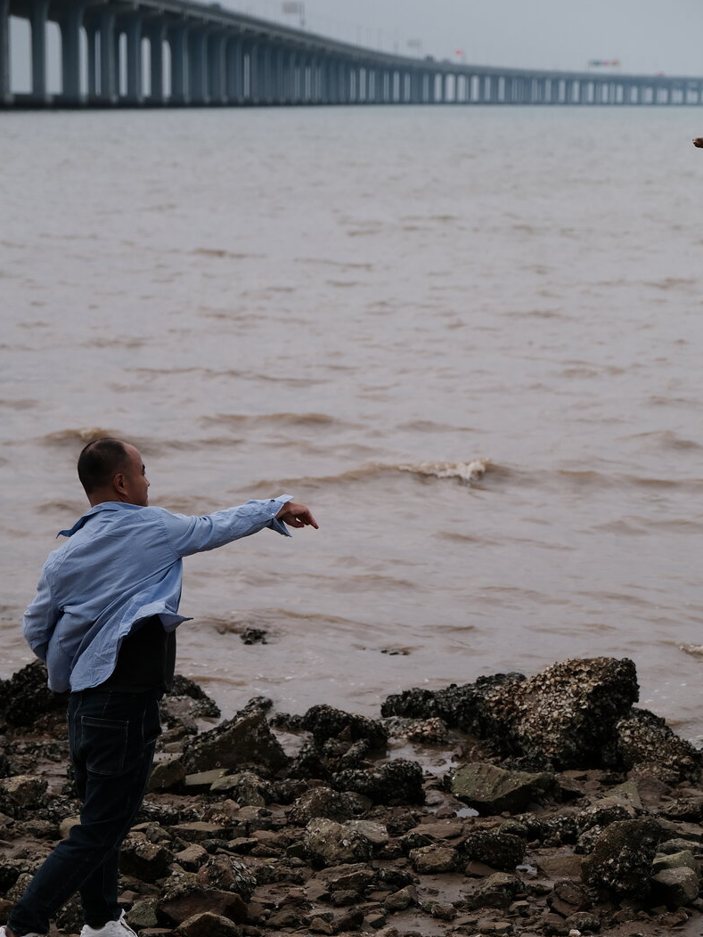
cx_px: 351
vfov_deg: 21.5
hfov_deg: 16.2
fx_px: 2464
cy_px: 446
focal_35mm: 91
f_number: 2.8
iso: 320
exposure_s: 1/4000
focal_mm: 55
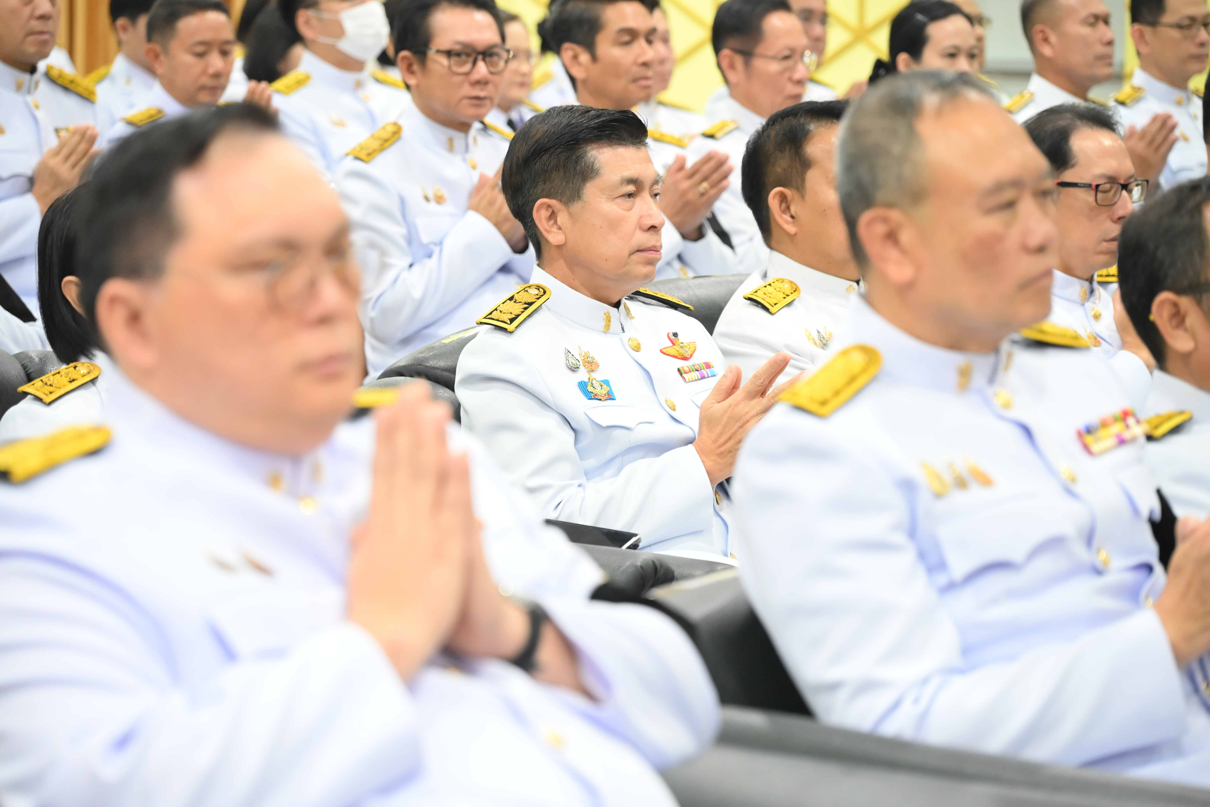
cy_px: 404
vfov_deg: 11.4
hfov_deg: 17.1
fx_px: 4033
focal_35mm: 120
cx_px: 605
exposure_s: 1/60
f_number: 4.5
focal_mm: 120
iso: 4000
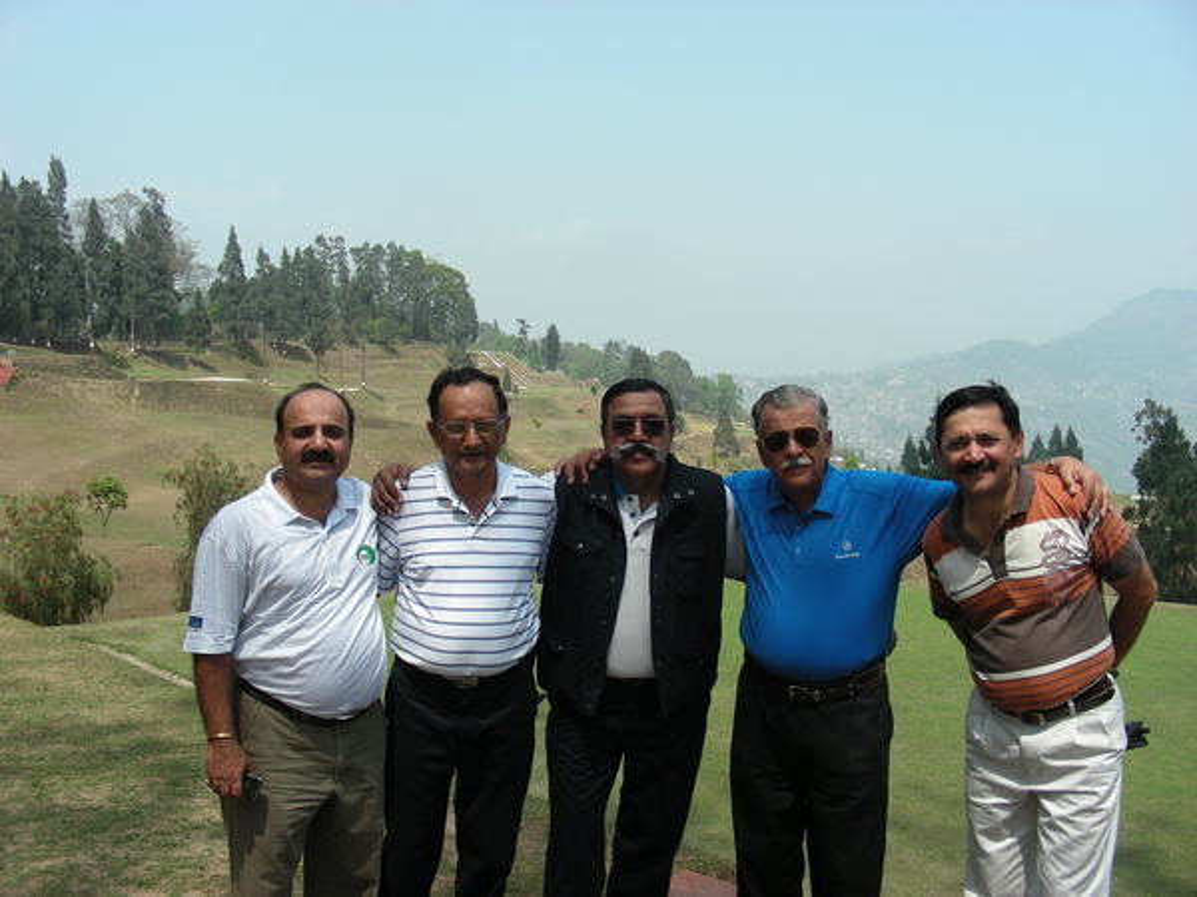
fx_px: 1314
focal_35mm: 38
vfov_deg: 37.7
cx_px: 598
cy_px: 448
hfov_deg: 49.0
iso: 50
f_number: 4
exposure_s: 1/268
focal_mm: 6.3
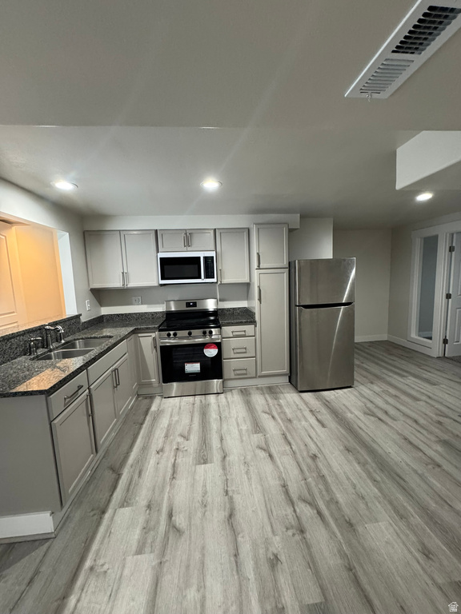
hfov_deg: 85.7
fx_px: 249
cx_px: 230
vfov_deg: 102.1
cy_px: 307
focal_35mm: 14
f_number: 2.2
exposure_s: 1/60
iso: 400
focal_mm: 2.22
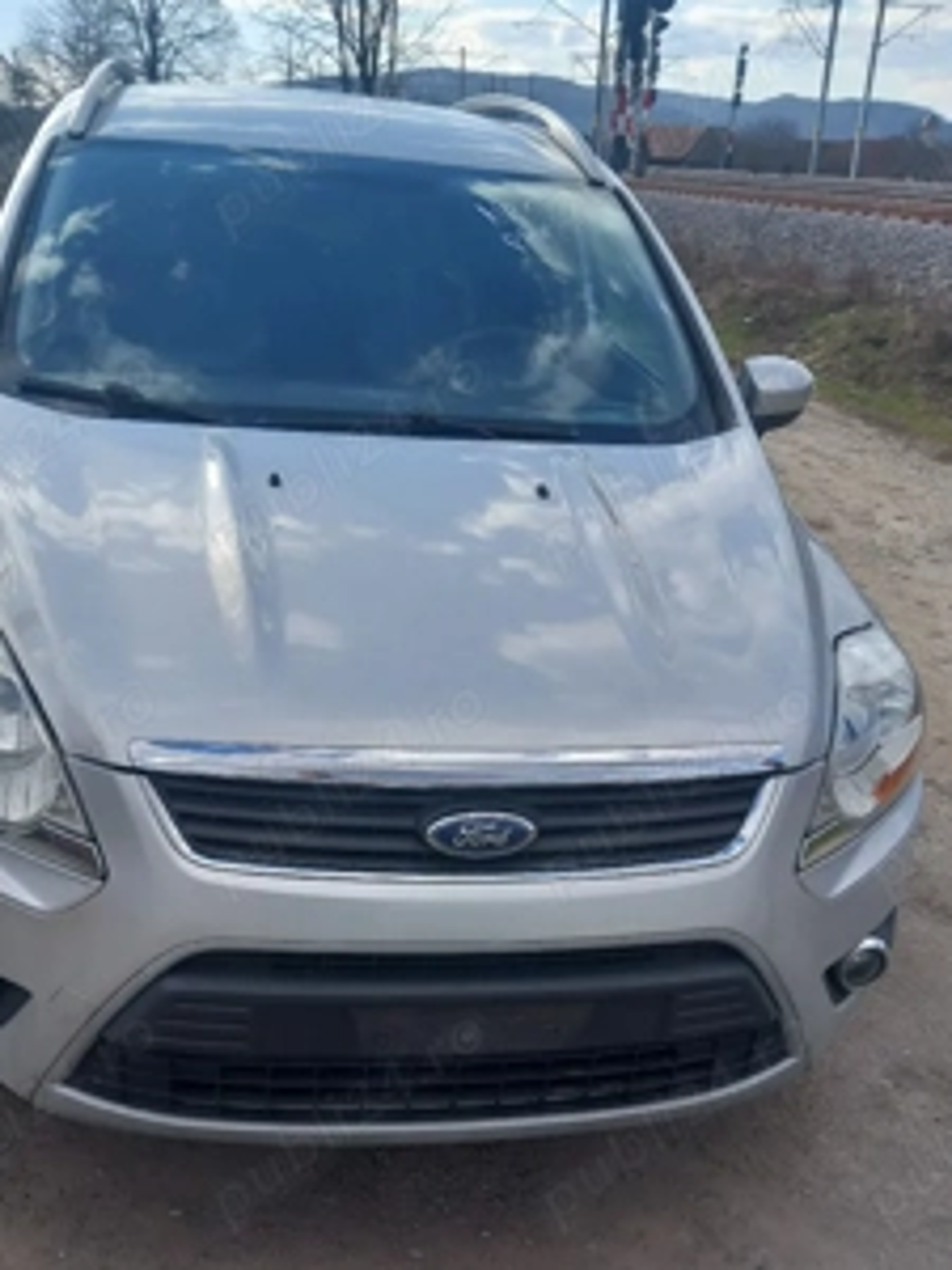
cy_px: 838
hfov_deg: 39.6
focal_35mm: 36
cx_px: 432
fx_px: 1320
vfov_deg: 50.5
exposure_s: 1/192
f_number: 1.8
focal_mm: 4
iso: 20
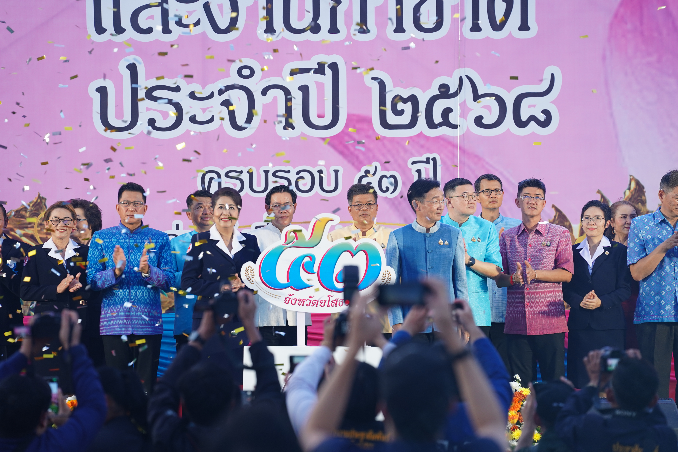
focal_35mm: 200
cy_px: 226
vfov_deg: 6.9
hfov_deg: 10.3
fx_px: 3766
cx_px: 339
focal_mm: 200
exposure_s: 1/100
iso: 400
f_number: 4
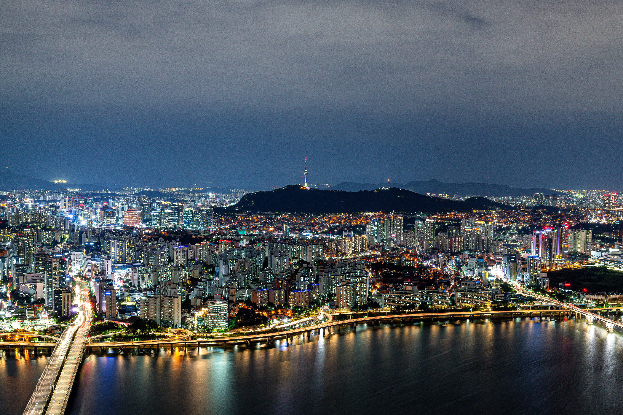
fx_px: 865
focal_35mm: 50
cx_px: 312
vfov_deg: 27.0
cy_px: 208
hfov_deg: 39.6
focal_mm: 50
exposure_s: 10
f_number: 10
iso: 200
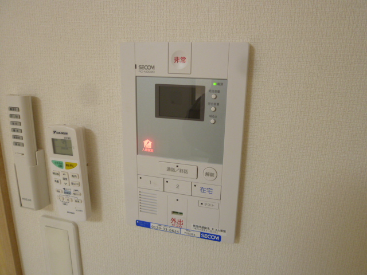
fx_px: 265
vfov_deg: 54.9
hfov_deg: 69.4
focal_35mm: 25
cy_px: 138
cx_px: 184
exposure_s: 1/30
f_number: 2.8
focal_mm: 4.5
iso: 160
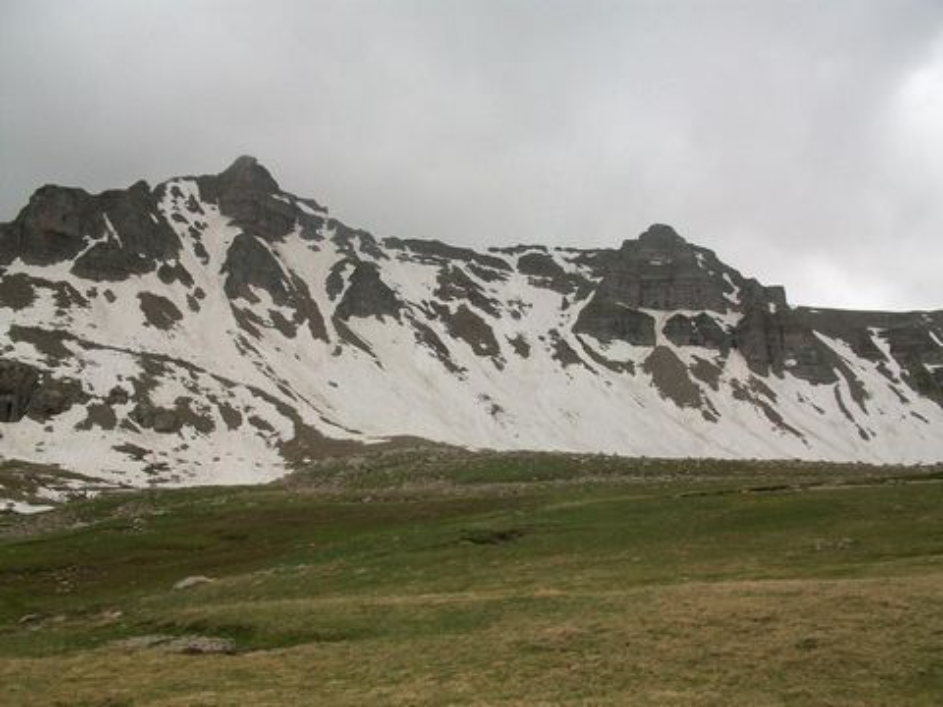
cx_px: 472
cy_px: 354
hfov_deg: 54.0
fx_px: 926
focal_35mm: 34
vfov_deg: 41.8
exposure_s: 1/320
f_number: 5.5
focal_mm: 5.7
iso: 80
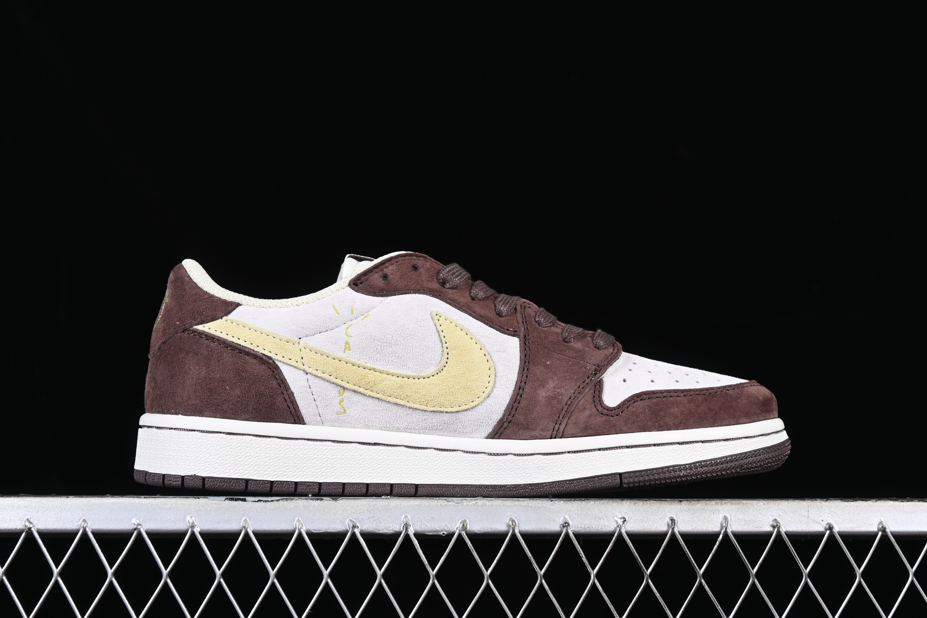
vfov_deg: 18.2
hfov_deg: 27.0
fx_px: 1931
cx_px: 464
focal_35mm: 75
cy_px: 309
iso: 160
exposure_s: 1/80
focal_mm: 50
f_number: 7.1
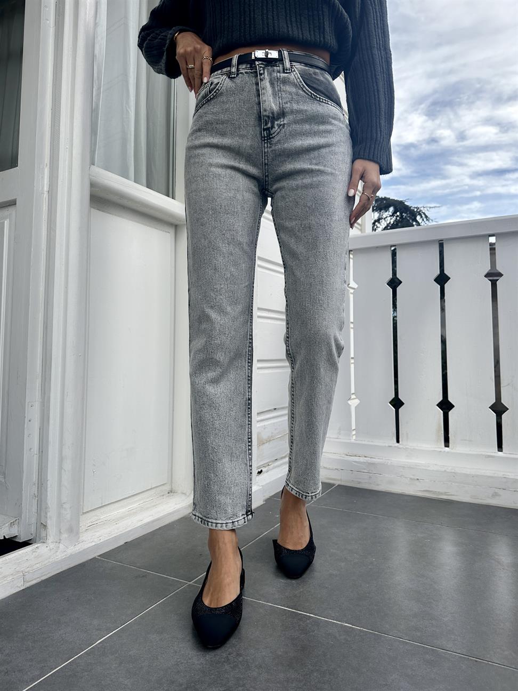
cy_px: 346
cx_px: 259
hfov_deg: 56.8
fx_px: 479
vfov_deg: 71.6
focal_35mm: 24
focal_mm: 6.86
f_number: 1.78
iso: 80
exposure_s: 1/1374
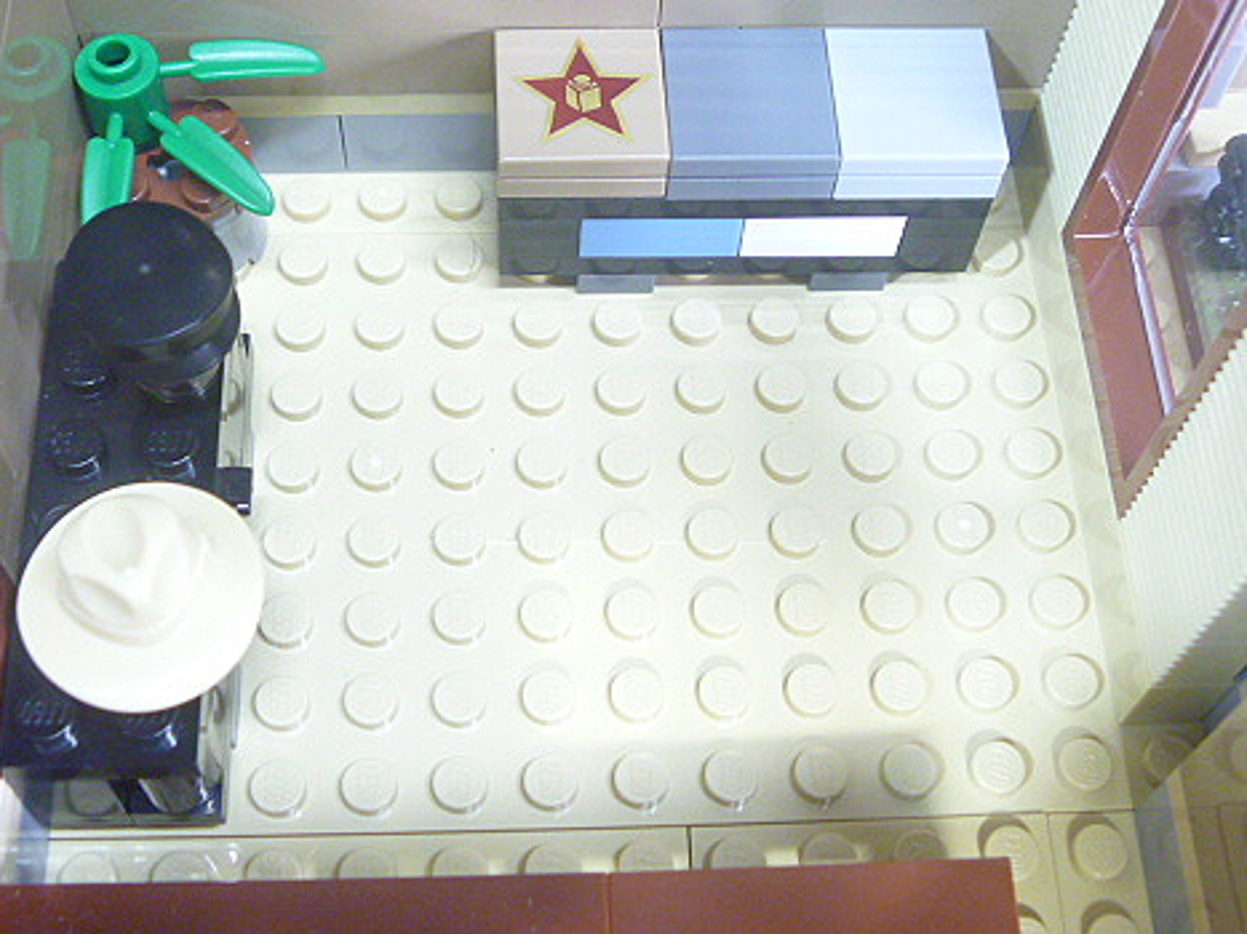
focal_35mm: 48
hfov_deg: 39.6
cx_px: 571
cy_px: 427
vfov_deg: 30.2
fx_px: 1729
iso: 400
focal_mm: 6.3
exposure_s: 1/8
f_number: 3.5
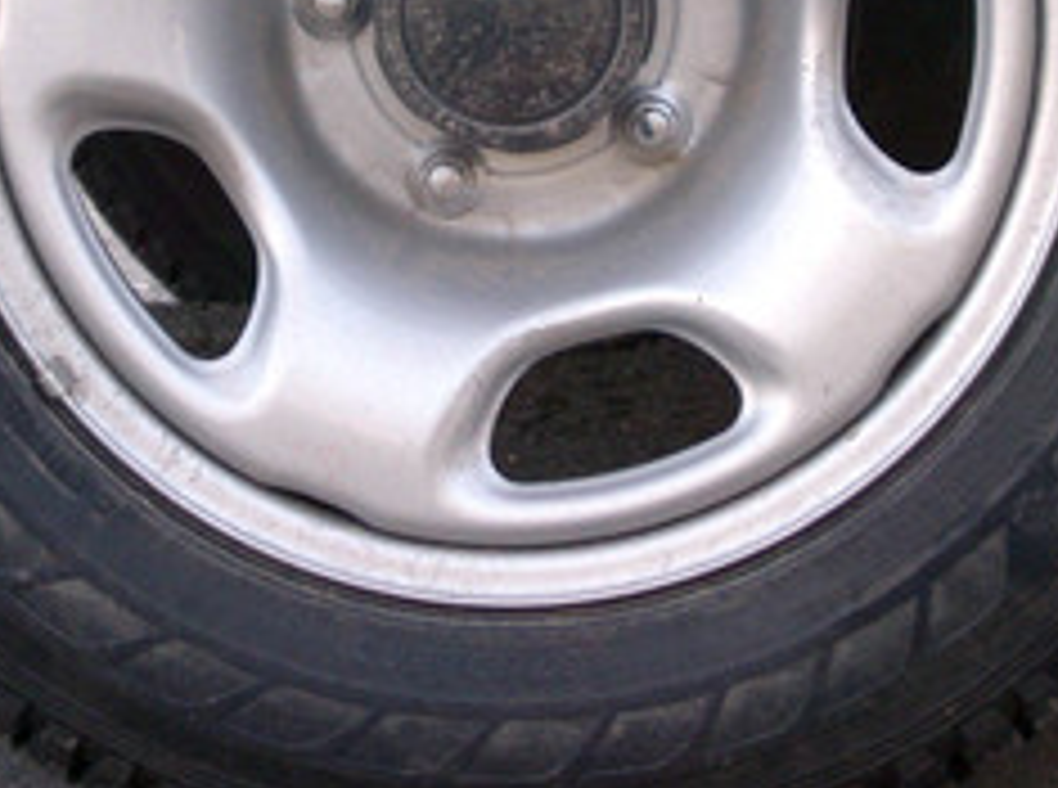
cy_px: -2
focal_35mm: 232
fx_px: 7073
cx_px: 522
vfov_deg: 6.4
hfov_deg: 8.6
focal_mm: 20.2
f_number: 4.6
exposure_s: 1/125
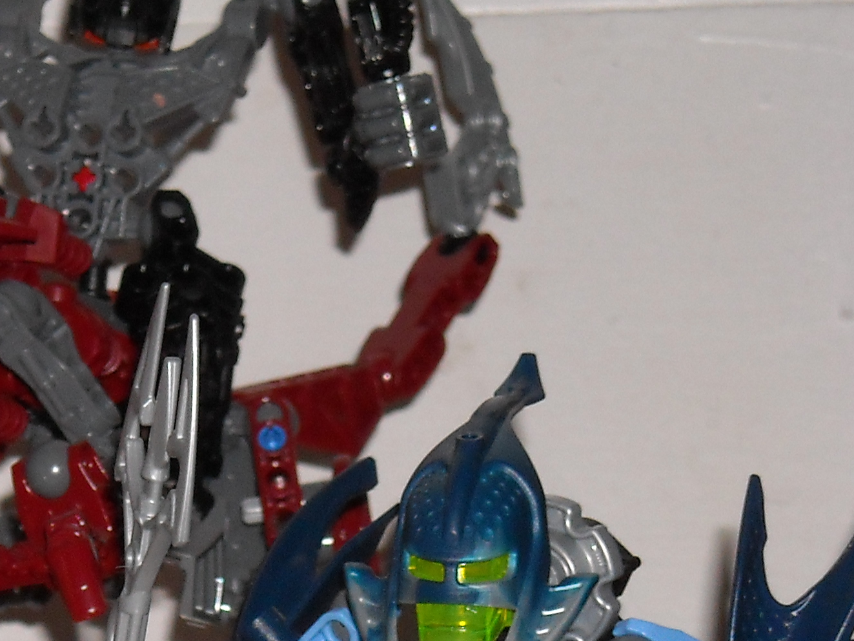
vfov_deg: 5.7
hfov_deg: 7.6
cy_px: 739
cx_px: -130
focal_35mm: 259
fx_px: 6389
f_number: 4.7
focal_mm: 17.1
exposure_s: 1/125
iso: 200
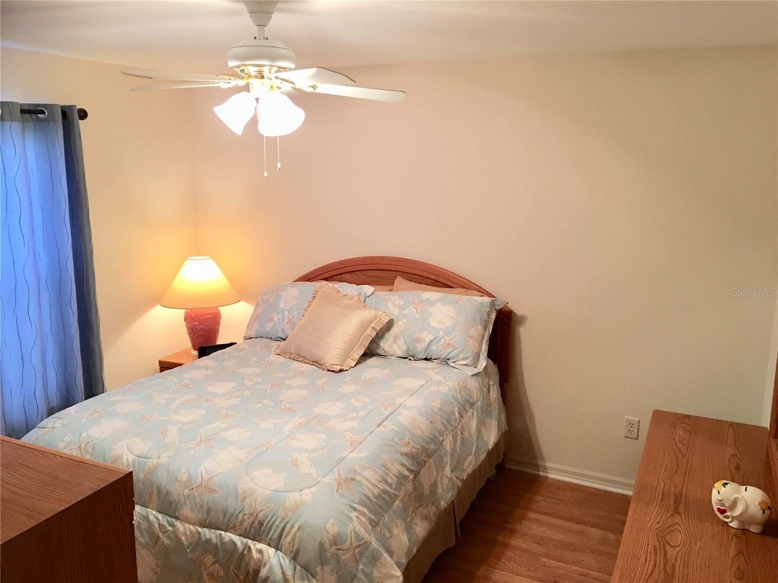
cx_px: 389
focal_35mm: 29
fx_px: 652
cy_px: 292
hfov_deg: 61.7
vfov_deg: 48.2
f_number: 2.2
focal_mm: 4.15
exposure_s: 1/15
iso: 50
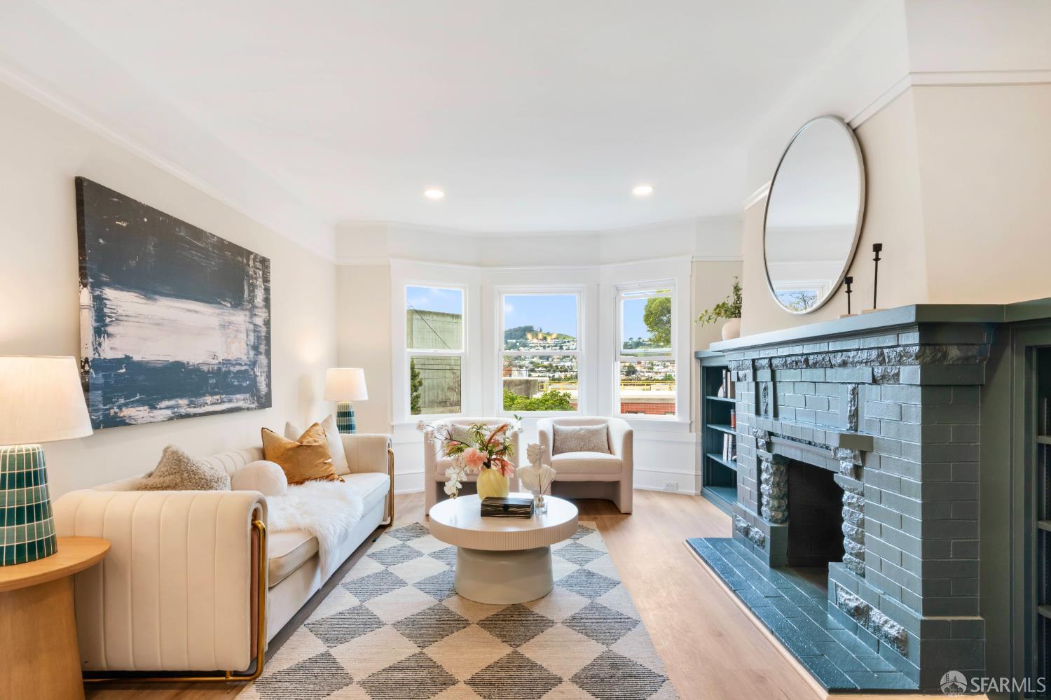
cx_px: 526
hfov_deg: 93.3
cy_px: 350
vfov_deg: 70.4
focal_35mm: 17
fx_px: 496
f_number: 16
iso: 250
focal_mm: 17
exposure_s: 1/5
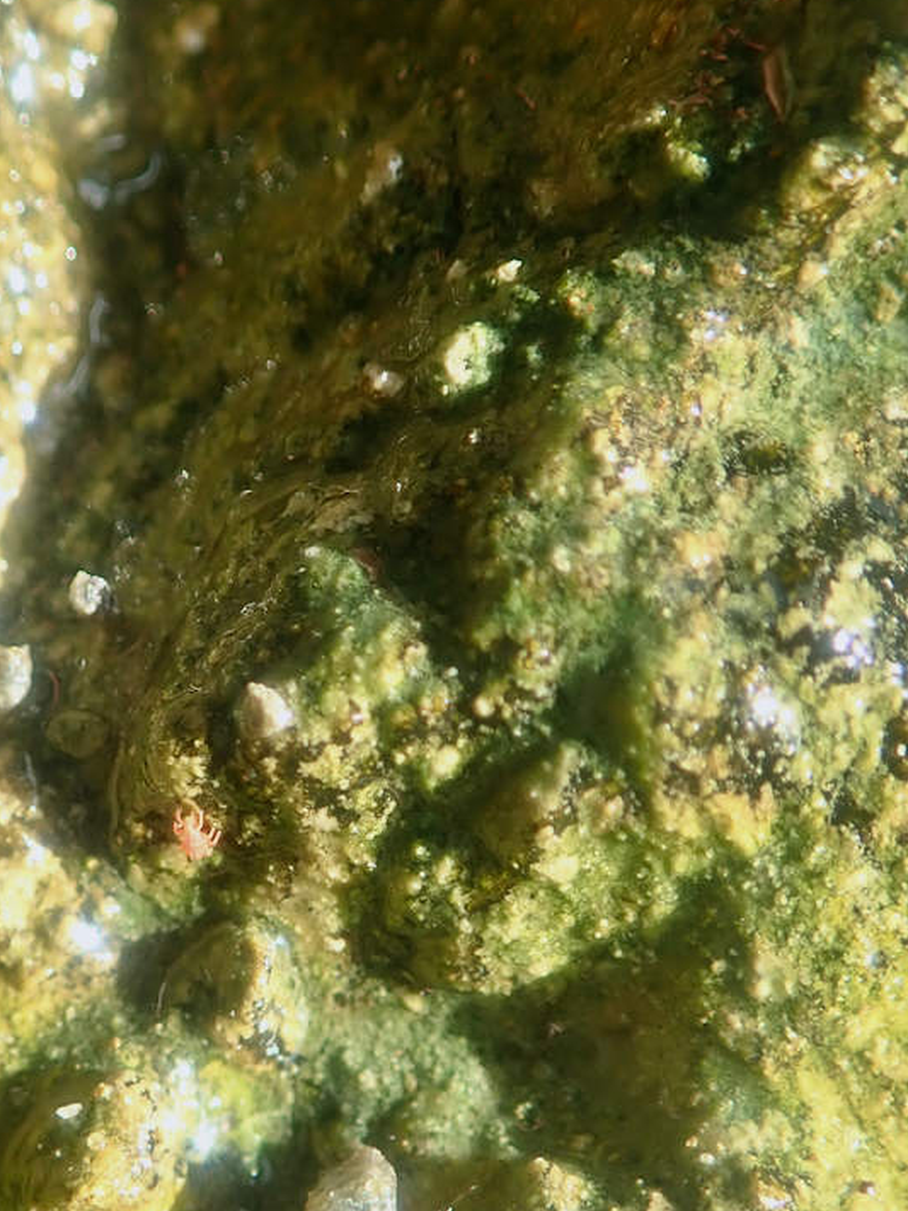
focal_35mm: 54
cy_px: 751
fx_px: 1889
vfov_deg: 35.4
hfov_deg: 26.7
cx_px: 240
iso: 100
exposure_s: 1/30
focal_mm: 5.5
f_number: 6.3
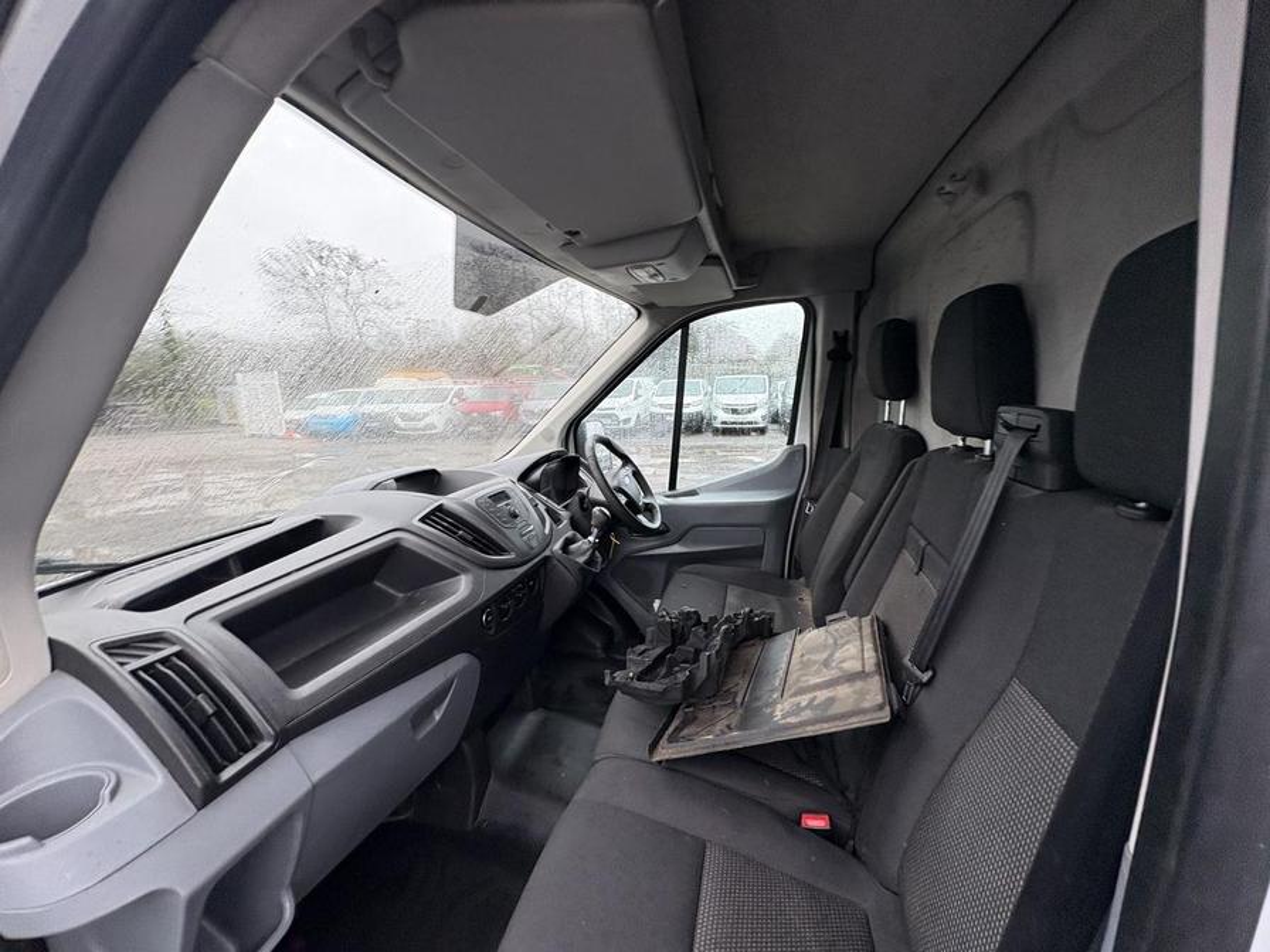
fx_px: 514
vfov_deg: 85.7
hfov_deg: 102.1
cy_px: 476
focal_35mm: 14
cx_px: 635
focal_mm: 2.22
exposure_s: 1/99
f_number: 2.2
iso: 160
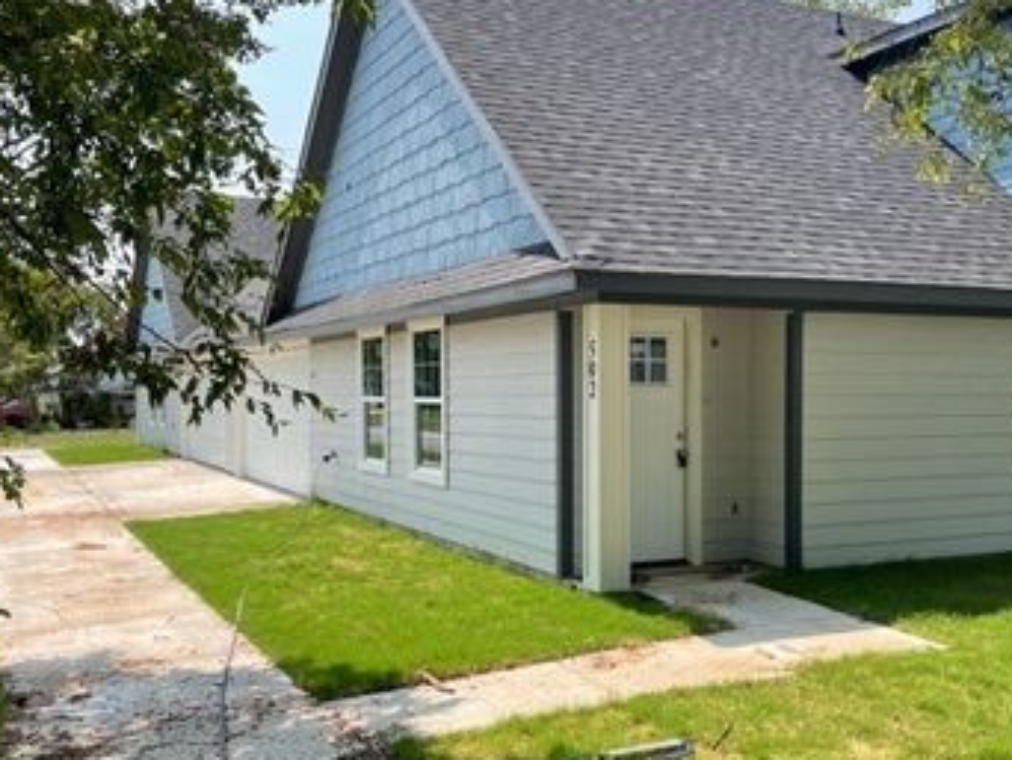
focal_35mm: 38
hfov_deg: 48.9
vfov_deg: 37.7
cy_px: 433
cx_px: 562
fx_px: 1112
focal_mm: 4.2
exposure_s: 1/2092
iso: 32
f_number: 1.6
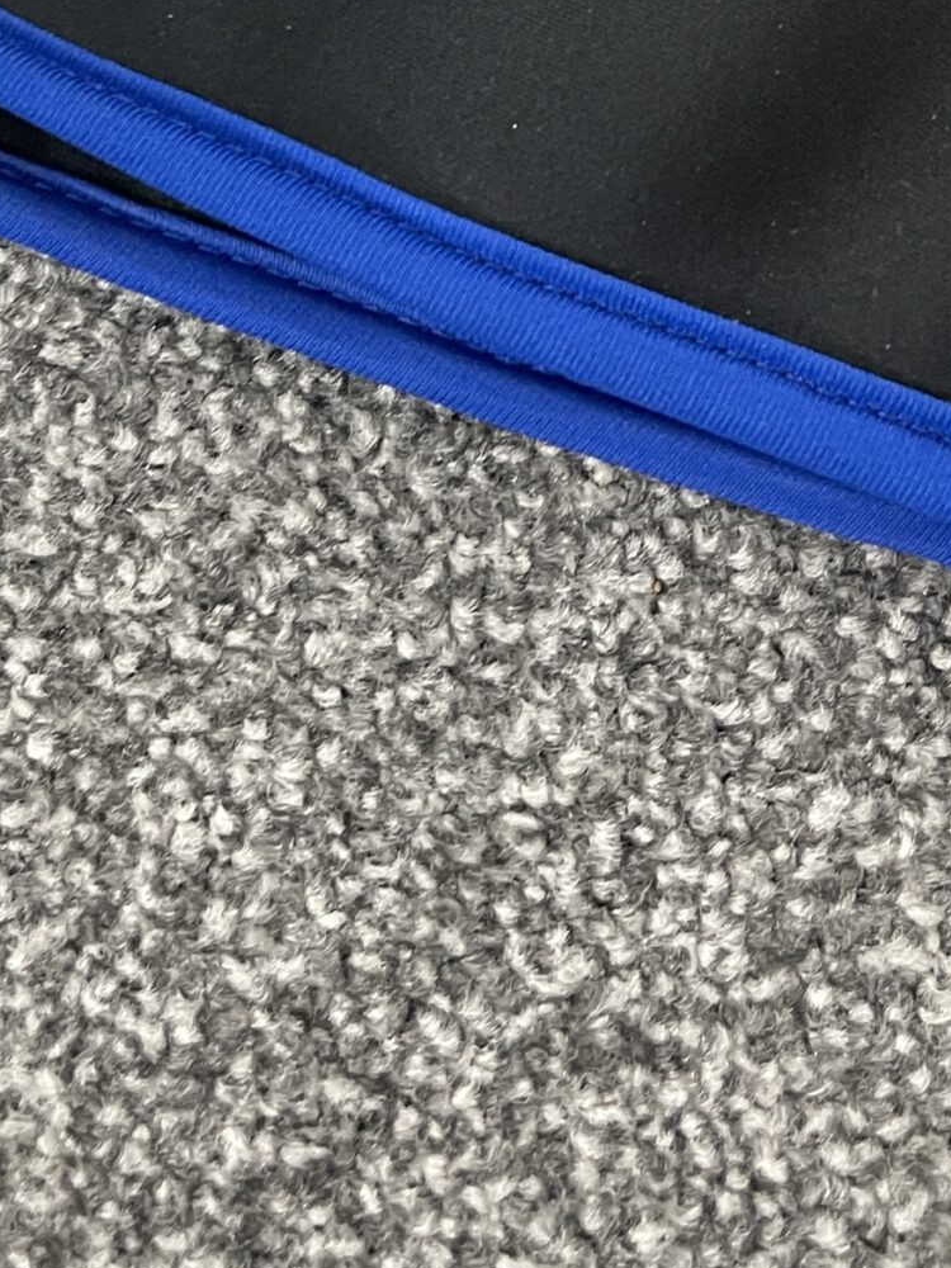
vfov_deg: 26.8
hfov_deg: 22.9
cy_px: -256
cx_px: 517
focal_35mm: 64
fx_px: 2344
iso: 400
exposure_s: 1/50
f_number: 1.6
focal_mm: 5.1
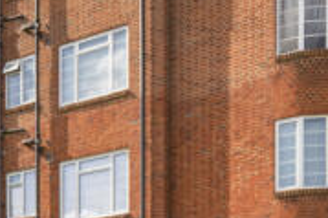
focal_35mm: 80
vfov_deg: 16.0
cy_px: 301
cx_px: 93
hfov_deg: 25.2
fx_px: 728
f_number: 8
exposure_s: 1/320
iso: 200
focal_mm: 14
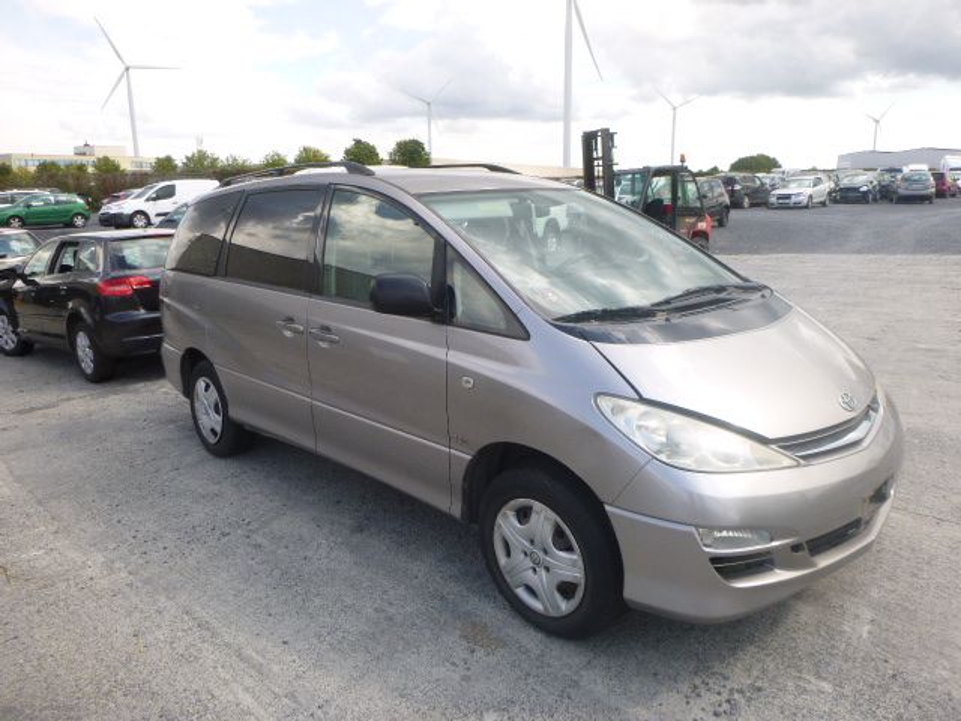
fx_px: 694
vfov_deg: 54.9
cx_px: 480
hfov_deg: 69.4
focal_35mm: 25
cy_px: 360
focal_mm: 4.5
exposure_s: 1/200
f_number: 3.9
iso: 100
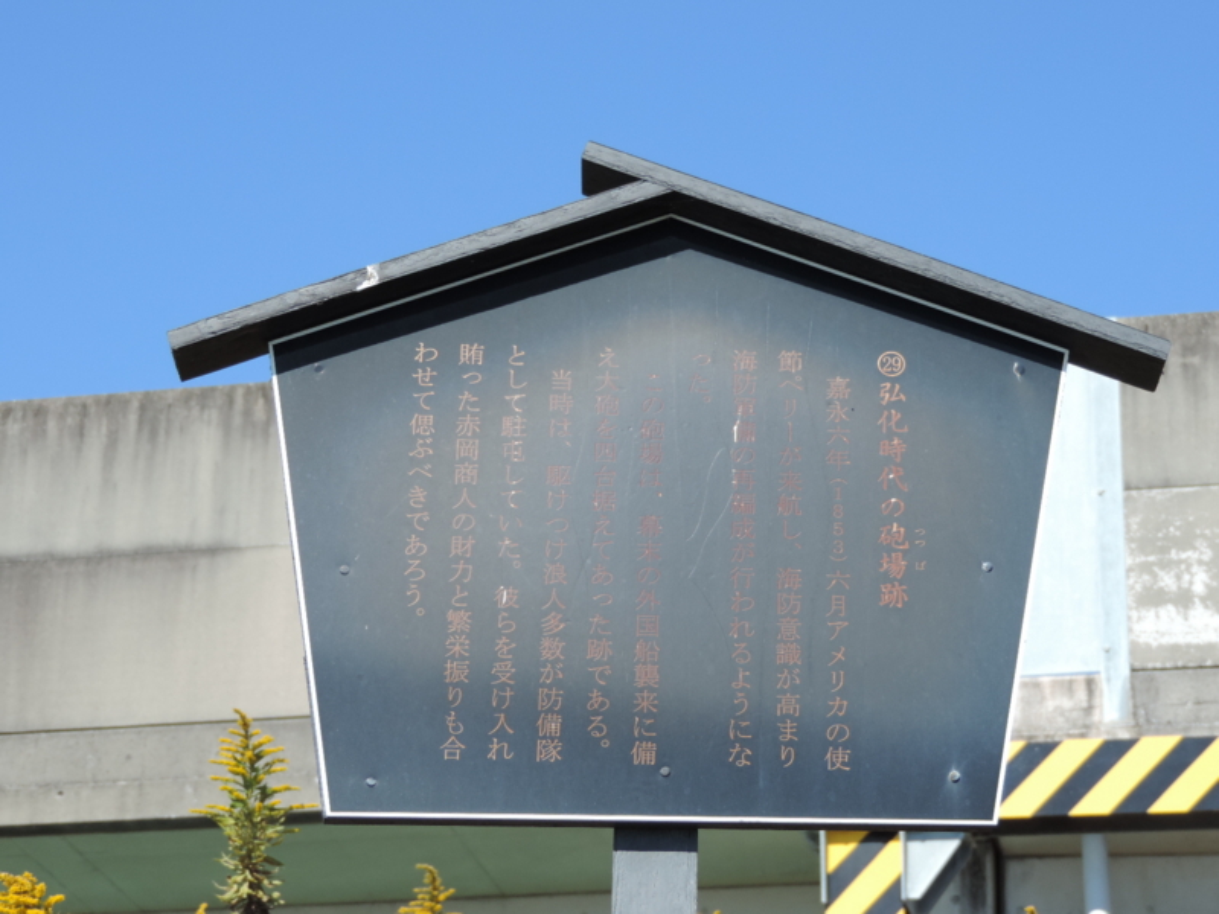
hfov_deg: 19.6
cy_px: 457
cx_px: 610
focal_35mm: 100
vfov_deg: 14.8
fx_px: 3521
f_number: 4.1
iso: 80
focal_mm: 17.8
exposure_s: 1/400
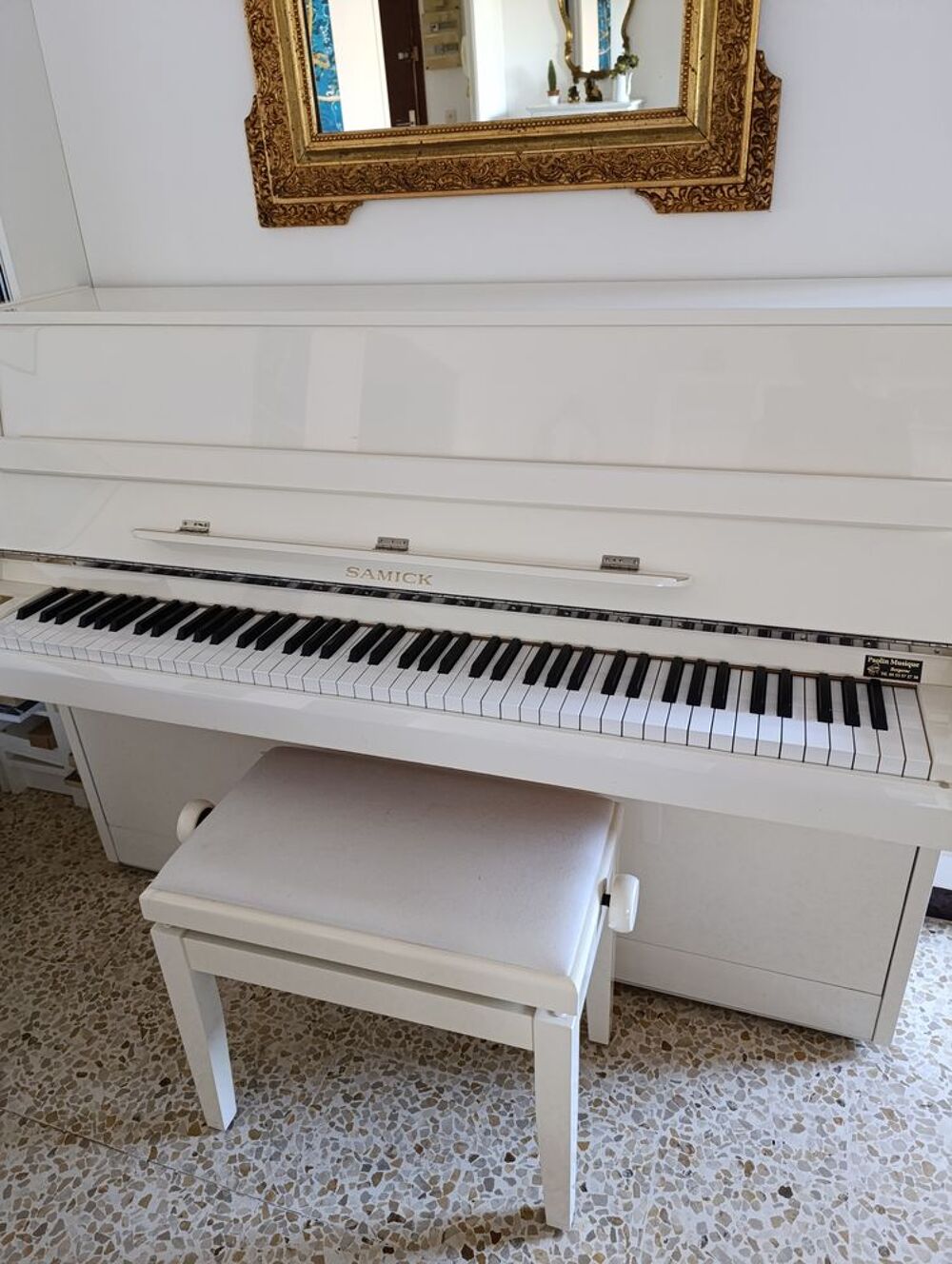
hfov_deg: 59.0
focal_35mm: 23
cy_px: 632
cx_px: 476
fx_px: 841
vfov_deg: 73.8
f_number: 1.6
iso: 1250
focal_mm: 6.14
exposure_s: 1/33.3
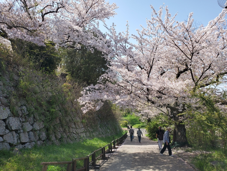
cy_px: 86
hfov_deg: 67.3
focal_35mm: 26
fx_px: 170
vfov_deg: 53.1
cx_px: 114
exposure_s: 1/1161
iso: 50
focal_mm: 4.3
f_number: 2.4
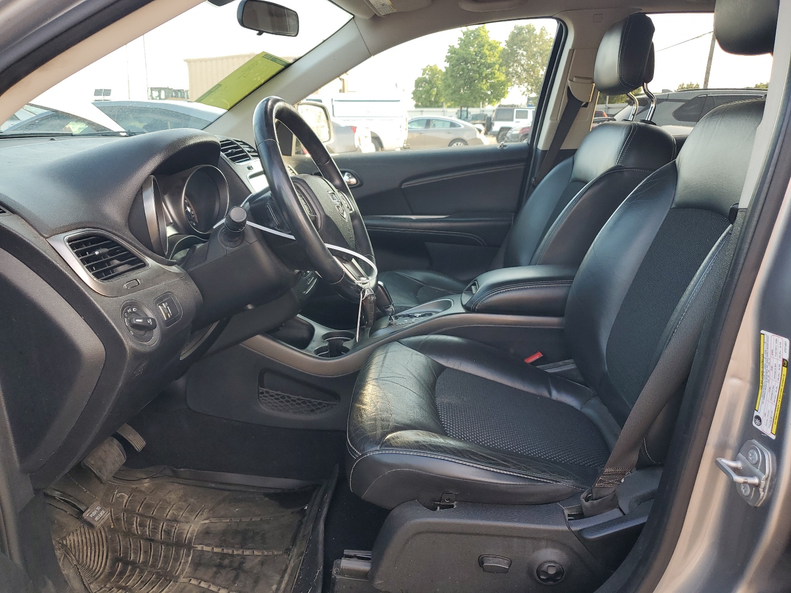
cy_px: 296
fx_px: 594
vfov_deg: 53.1
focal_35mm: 26
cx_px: 396
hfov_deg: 67.3
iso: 50
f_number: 1.5
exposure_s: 1/169
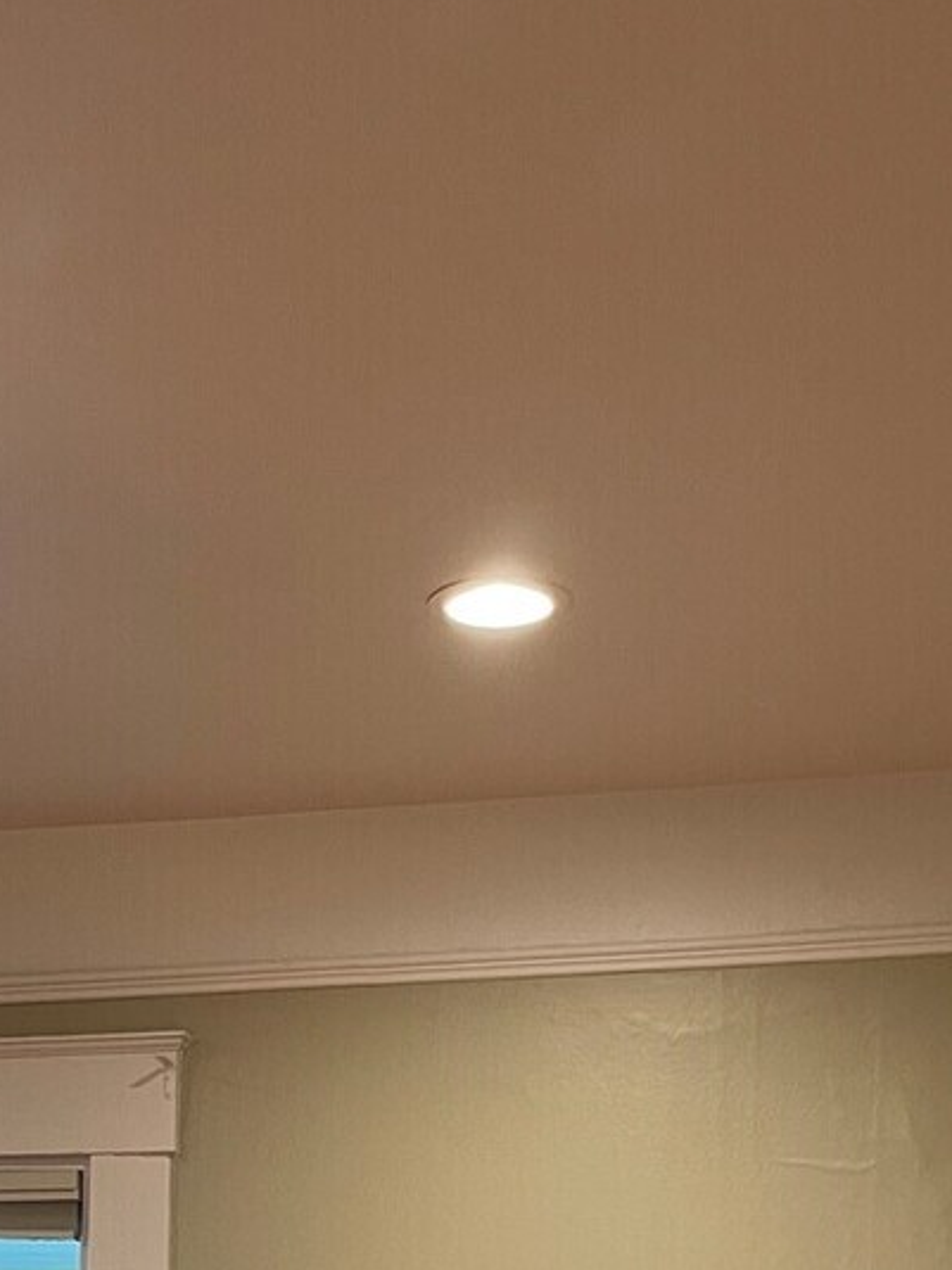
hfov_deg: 20.8
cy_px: 1671
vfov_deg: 24.2
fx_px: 2568
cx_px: 202
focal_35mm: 70
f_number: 1.6
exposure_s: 1/60
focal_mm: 5.1
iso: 125
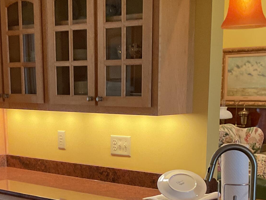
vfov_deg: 18.2
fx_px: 600
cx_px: 119
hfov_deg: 25.0
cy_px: 223
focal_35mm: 78
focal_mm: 3
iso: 250
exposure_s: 1/60
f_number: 1.8
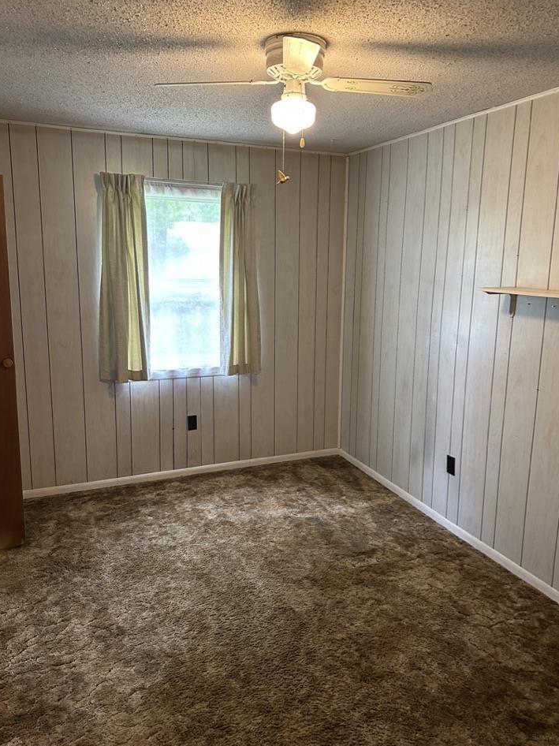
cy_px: 373
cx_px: 287
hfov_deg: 53.0
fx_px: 560
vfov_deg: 67.3
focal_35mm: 26
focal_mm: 6.86
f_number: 1.78
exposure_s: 1/60
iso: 400
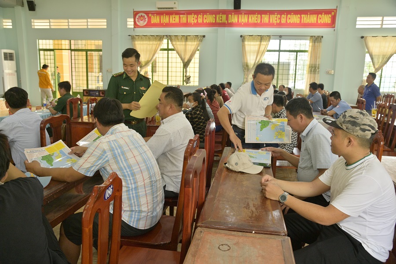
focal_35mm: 28
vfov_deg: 46.4
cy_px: 132
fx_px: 308
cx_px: 198
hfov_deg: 65.5
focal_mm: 28
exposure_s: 1/125
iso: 400
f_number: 5
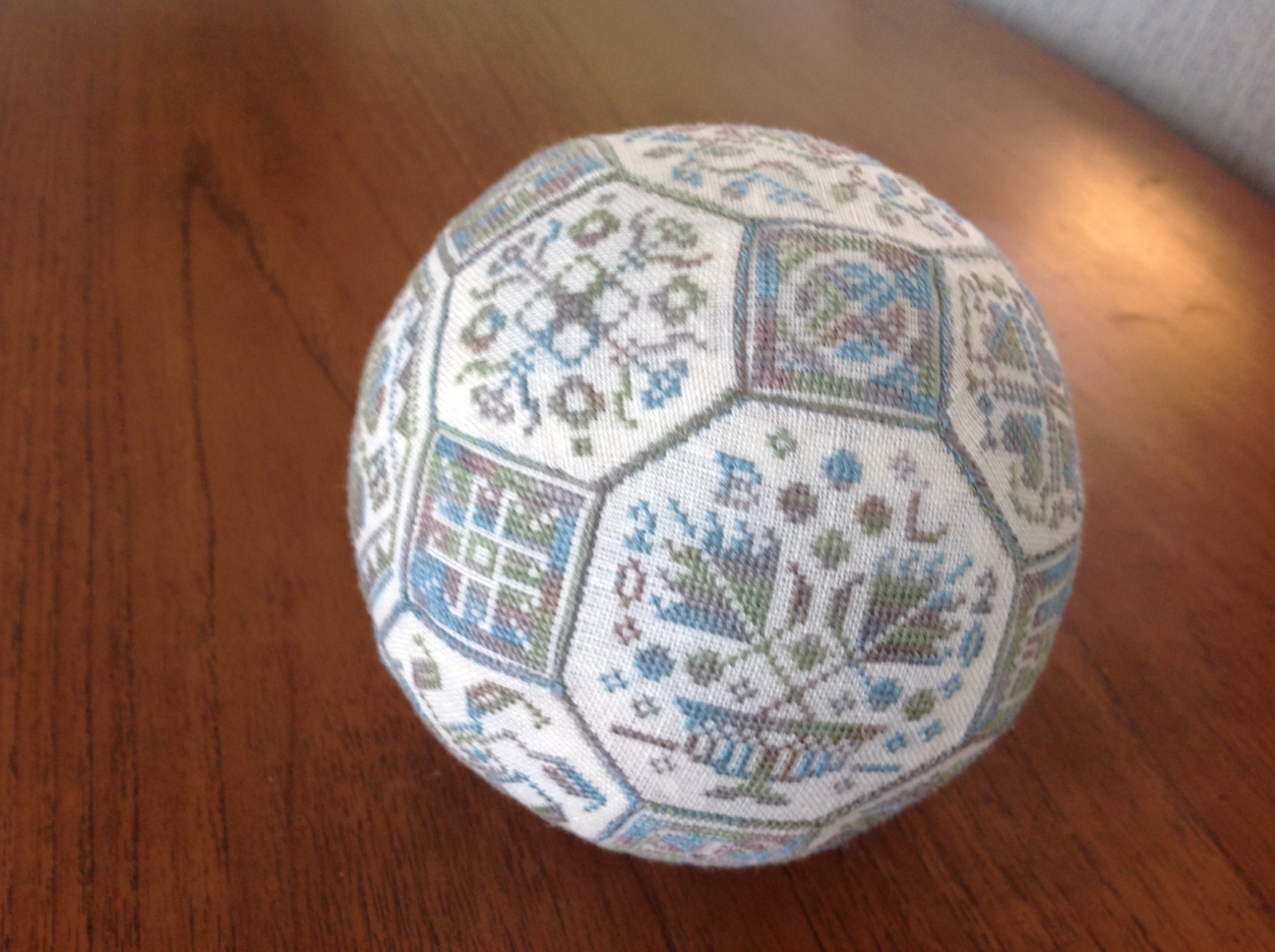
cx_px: 638
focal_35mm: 35
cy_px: 476
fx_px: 1287
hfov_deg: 52.7
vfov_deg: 40.6
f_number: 2.4
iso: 64
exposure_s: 1/15
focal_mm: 4.28
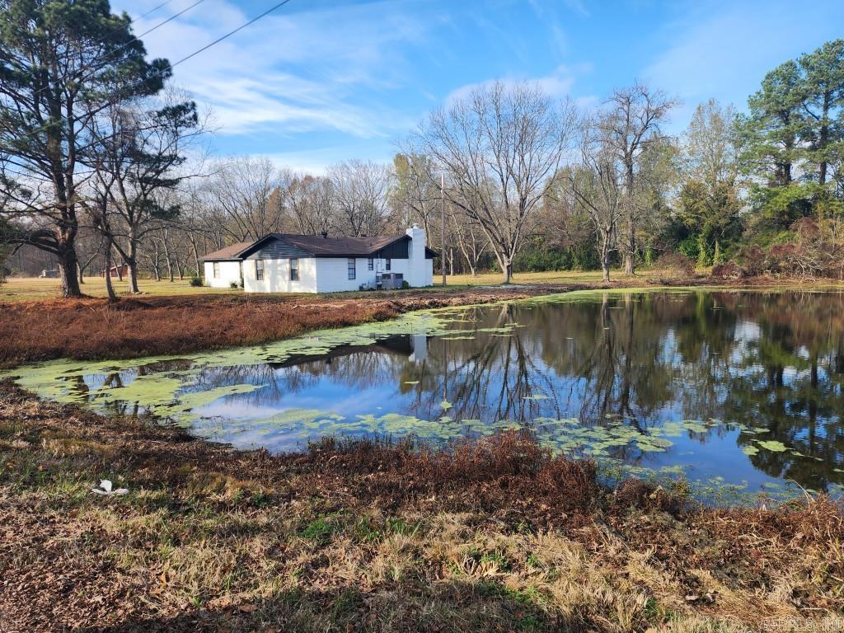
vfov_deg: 58.9
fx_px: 561
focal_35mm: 23
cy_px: 316
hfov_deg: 73.9
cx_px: 422
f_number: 1.8
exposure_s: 1/451
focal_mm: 6.4
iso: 12
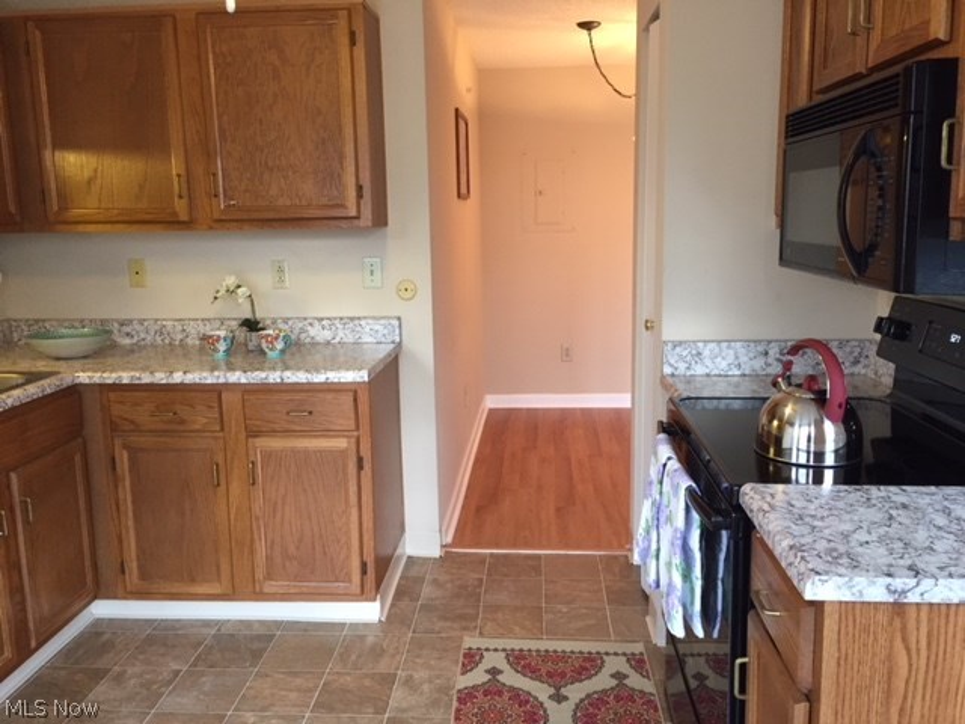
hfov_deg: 61.7
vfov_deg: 48.2
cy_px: 362
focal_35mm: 29
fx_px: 808
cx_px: 482
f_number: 2.2
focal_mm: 4.15
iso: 125
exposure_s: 1/30
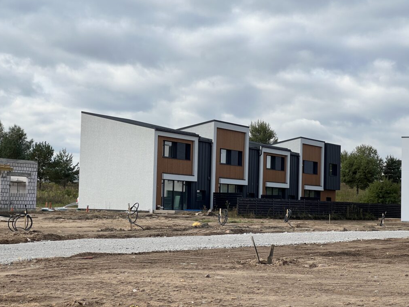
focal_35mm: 78
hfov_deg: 25.0
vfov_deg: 18.9
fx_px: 921
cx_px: 204
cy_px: 153
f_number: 2.8
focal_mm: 9
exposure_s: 1/742
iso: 32
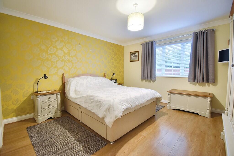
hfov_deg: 100.4
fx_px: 98
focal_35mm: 15
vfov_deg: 77.3
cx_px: 117
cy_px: 78
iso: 280
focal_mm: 10
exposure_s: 1/15
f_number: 4.5
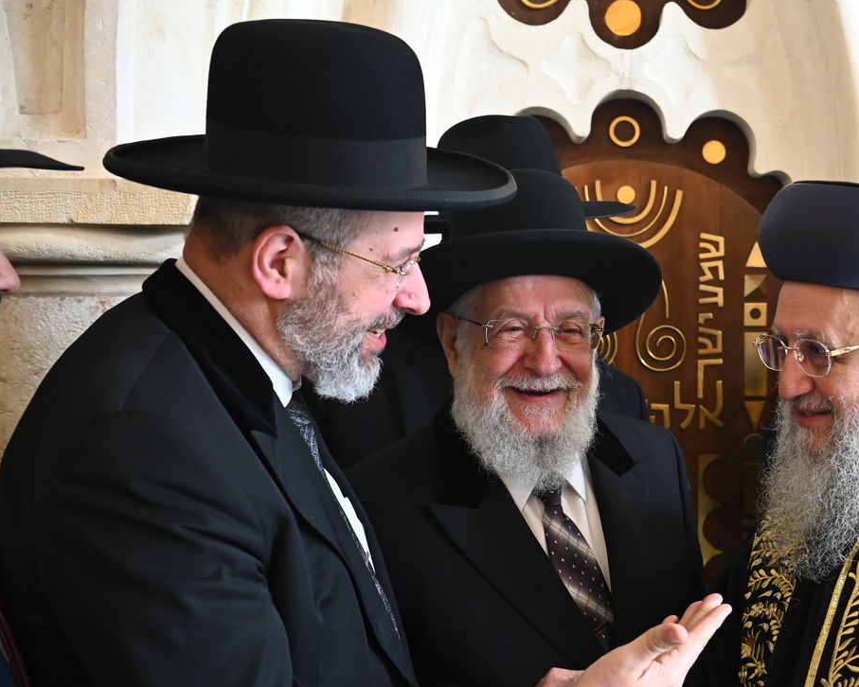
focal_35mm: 55
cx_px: 645
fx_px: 1399
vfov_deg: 27.5
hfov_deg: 33.5
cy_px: 435
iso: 1250
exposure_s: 1/160
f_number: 4.5
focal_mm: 38
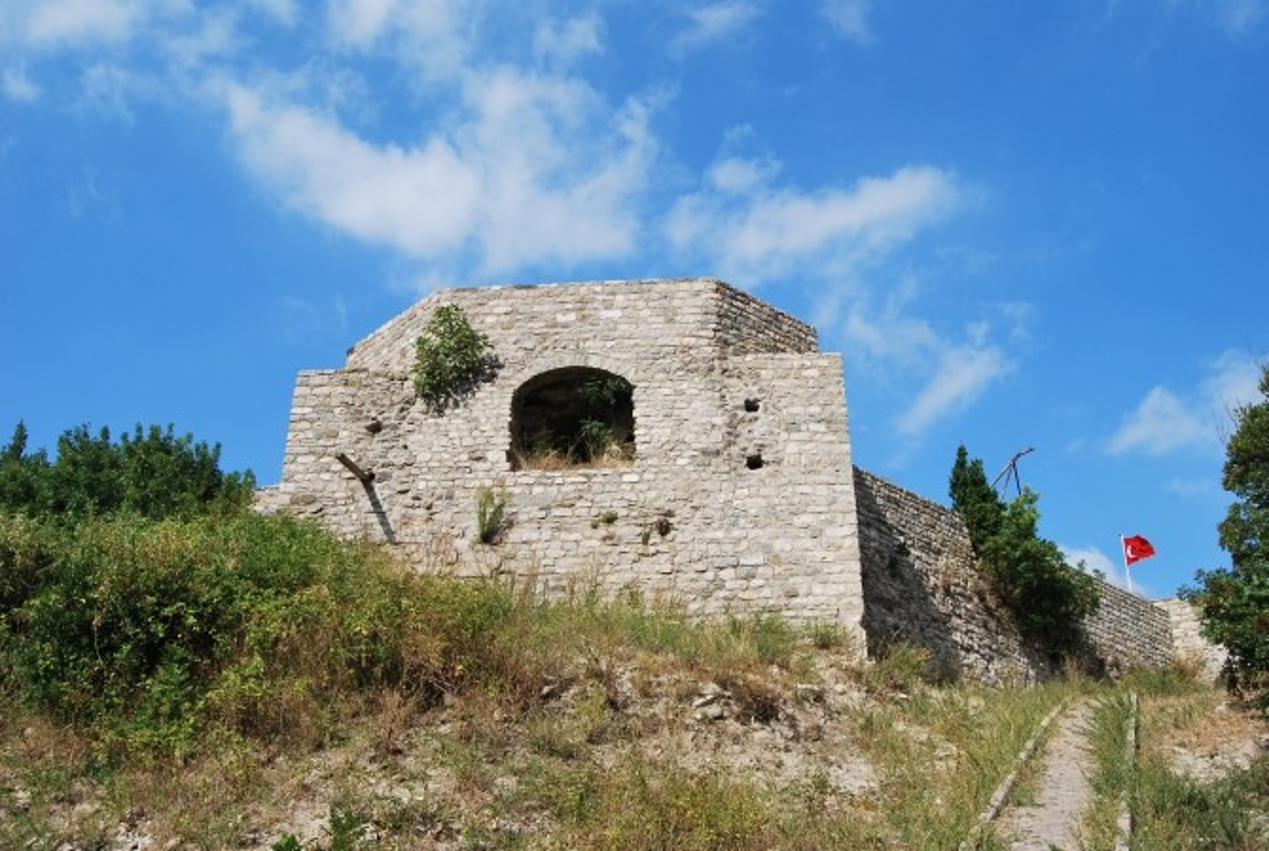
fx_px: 1165
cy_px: 426
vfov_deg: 40.1
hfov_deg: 57.1
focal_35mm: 33
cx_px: 634
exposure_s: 1/250
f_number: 10
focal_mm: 22
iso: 125
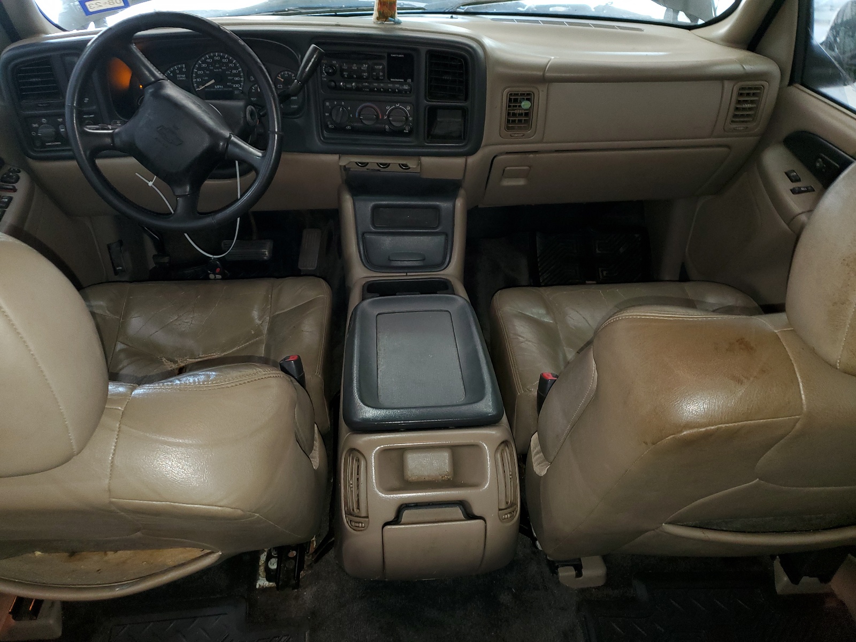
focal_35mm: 26
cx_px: 428
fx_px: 643
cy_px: 321
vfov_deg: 53.1
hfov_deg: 67.3
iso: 94
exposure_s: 1/27
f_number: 1.5
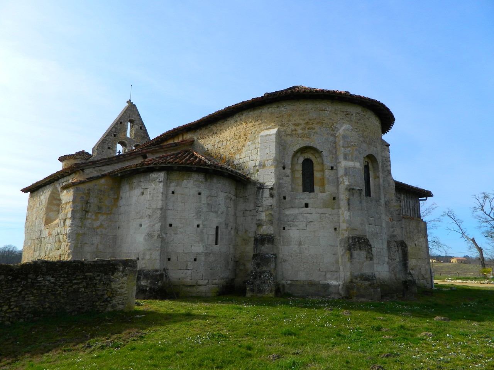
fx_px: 357
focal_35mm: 25
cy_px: 185
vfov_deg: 54.9
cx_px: 247
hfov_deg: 69.4
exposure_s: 1/1000
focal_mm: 4.5
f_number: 3.1
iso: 80
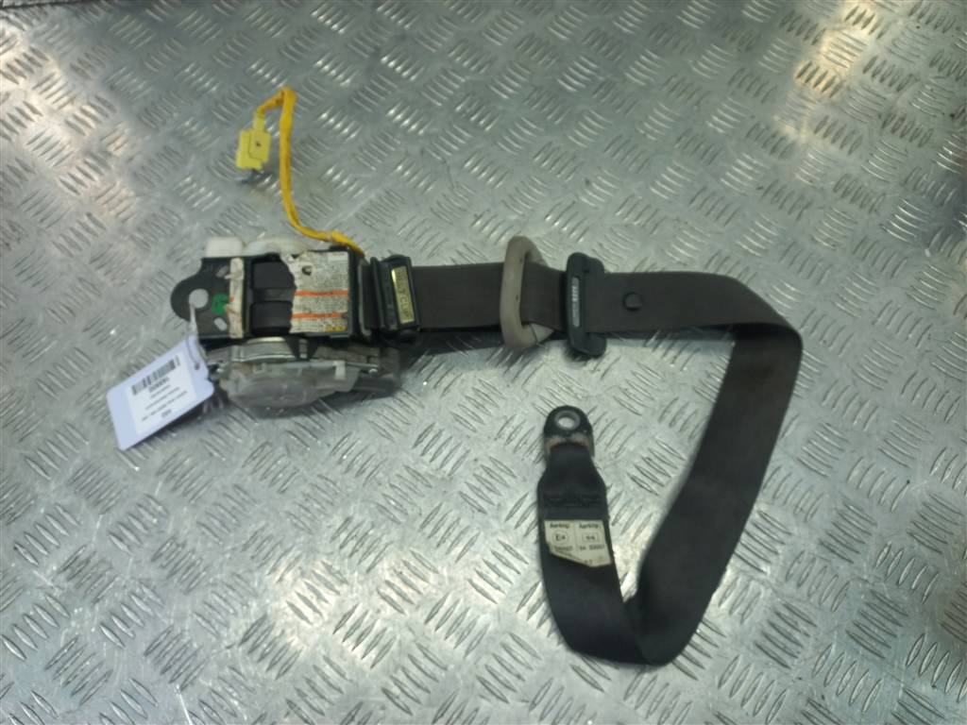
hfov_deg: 69.4
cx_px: 484
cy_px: 362
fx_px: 698
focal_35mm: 25
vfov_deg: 54.9
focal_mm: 4.6
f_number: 1.8
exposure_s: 1/50
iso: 50
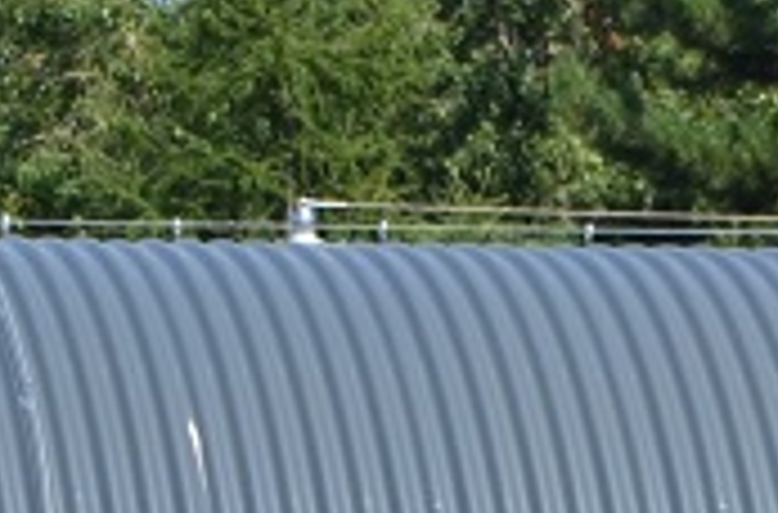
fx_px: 14037
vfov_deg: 2.1
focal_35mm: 652
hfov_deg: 3.2
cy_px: 1251
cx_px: 639
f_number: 8
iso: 125
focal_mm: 75
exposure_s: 1/250
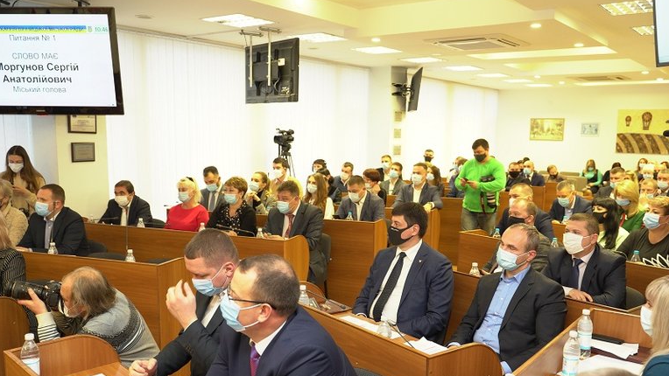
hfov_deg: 59.5
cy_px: 227
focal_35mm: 33
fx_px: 585
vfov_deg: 35.5
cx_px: 343
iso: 1250
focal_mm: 28
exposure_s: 1/80
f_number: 3.5
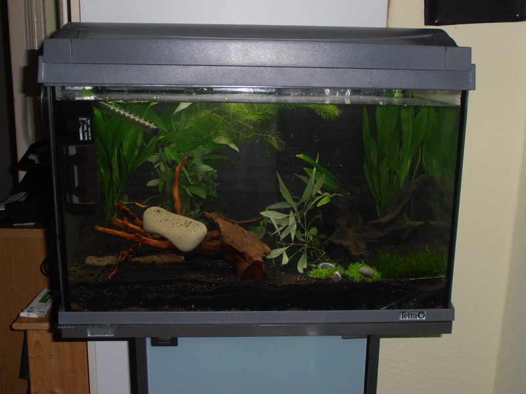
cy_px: 197
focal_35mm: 44
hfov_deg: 42.9
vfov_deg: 32.9
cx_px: 263
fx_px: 669
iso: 125
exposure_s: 1/40
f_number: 4.2
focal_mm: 7.87
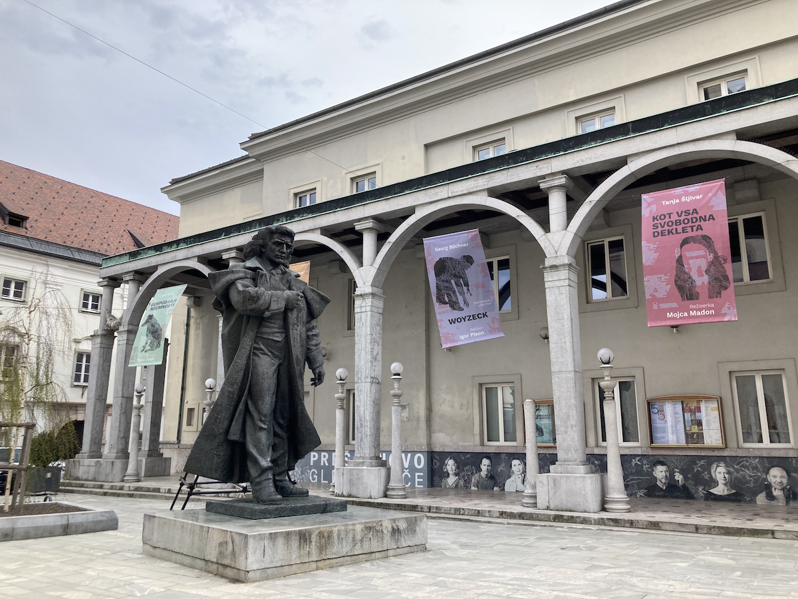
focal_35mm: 28
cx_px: 399
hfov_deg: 63.4
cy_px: 300
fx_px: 645
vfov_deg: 49.7
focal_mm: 3.99
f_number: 1.8
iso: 20
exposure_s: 1/827
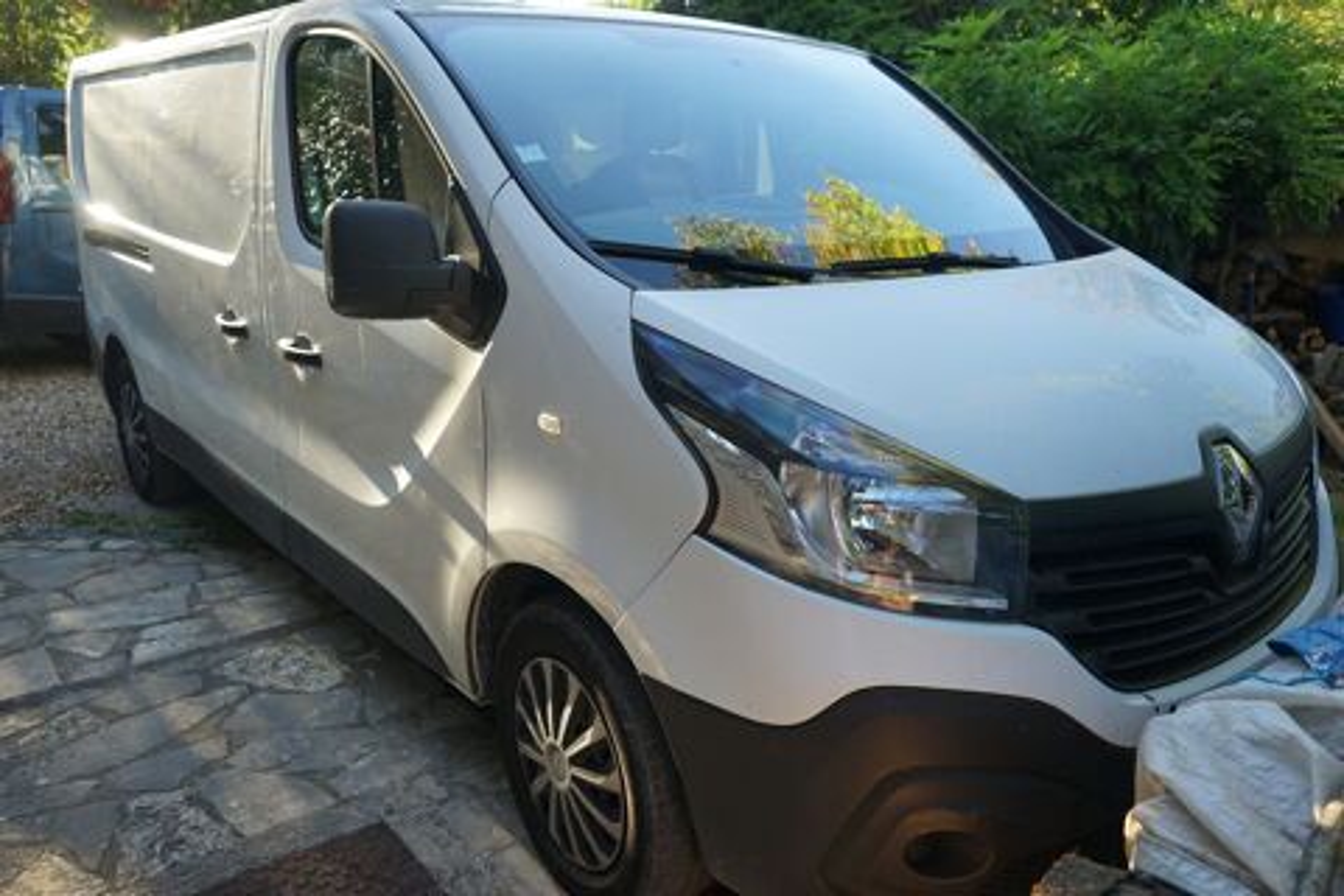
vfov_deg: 46.4
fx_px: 1045
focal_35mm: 28
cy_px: 448
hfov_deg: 65.5
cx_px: 672
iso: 100
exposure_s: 1/60
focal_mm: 28
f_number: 4
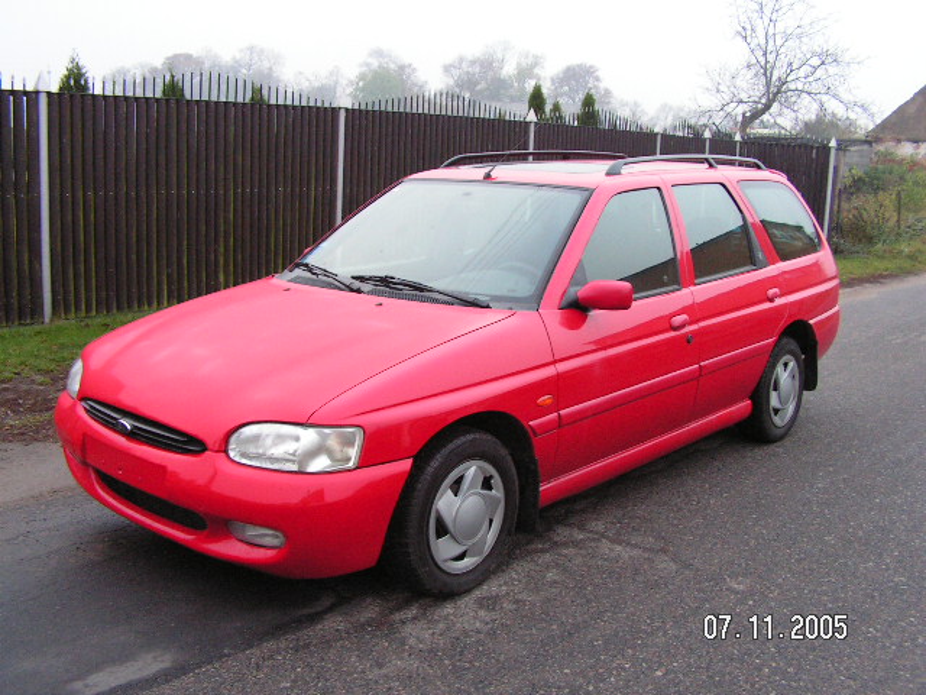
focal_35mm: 36
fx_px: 963
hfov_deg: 51.4
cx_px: 463
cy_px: 348
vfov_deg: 39.7
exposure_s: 1/20
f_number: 3.2
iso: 200
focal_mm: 6
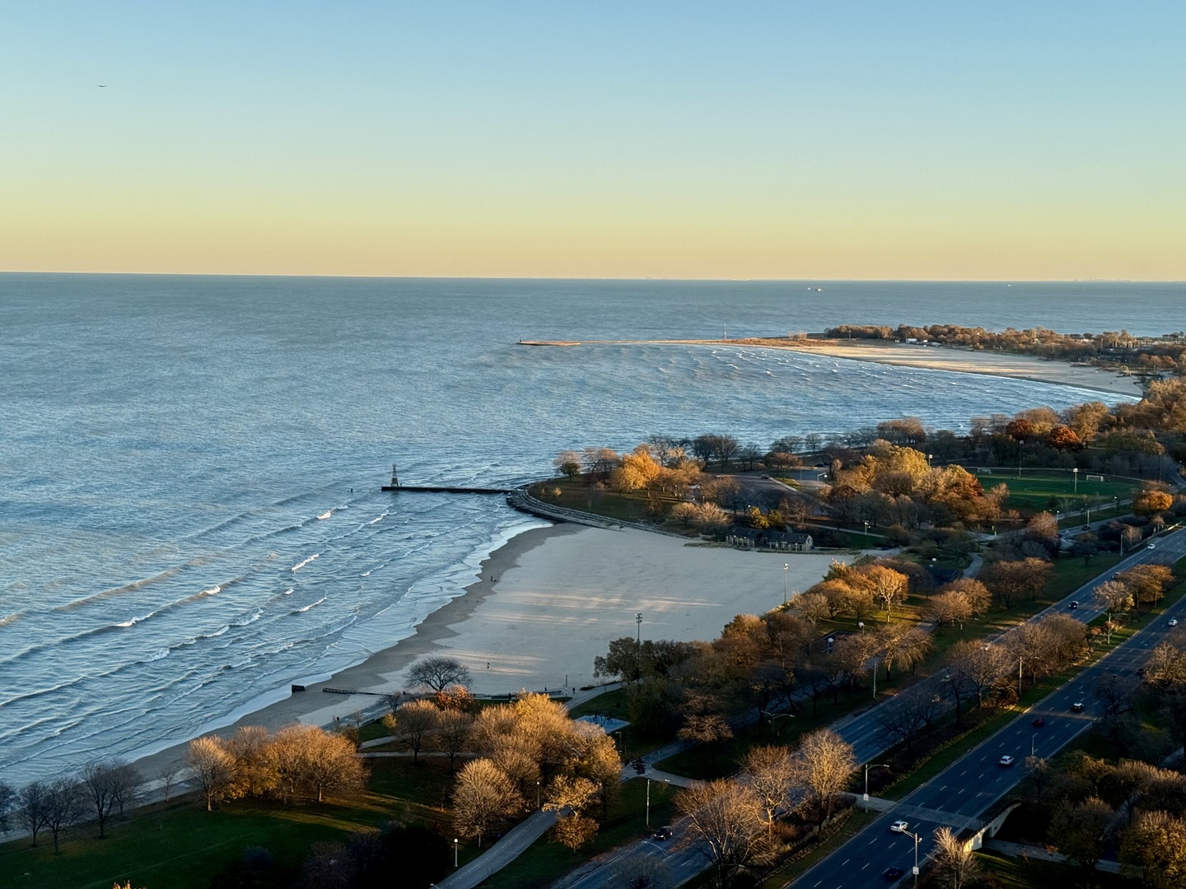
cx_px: 593
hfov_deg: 39.7
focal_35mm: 48
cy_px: 444
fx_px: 1645
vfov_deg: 30.3
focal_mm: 6.76
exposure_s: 1/1490
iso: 64
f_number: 1.78
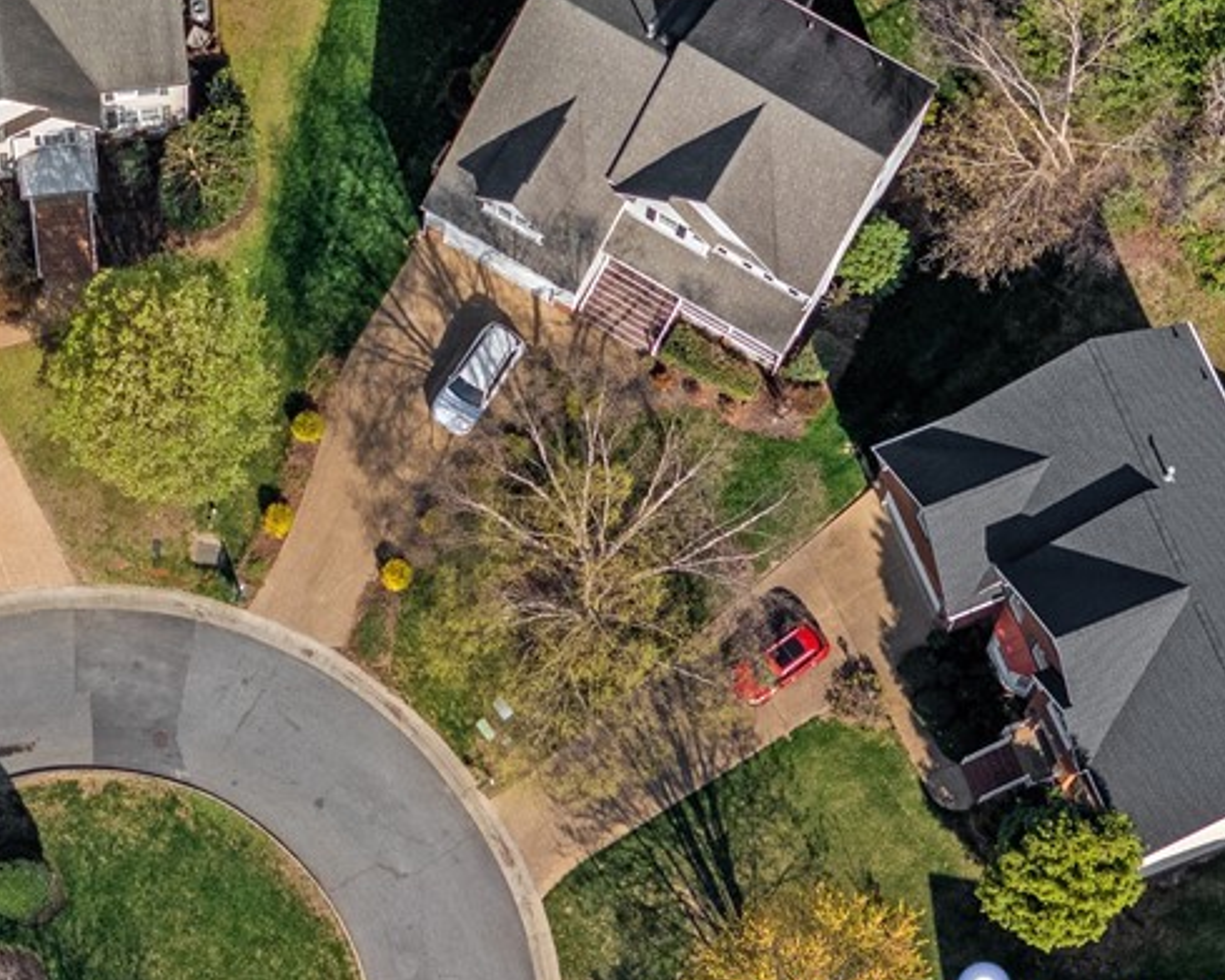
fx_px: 5183
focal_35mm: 143
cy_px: 128
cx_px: -43
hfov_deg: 13.3
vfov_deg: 10.7
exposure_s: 1/640
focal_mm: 19.35
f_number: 2.8
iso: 100
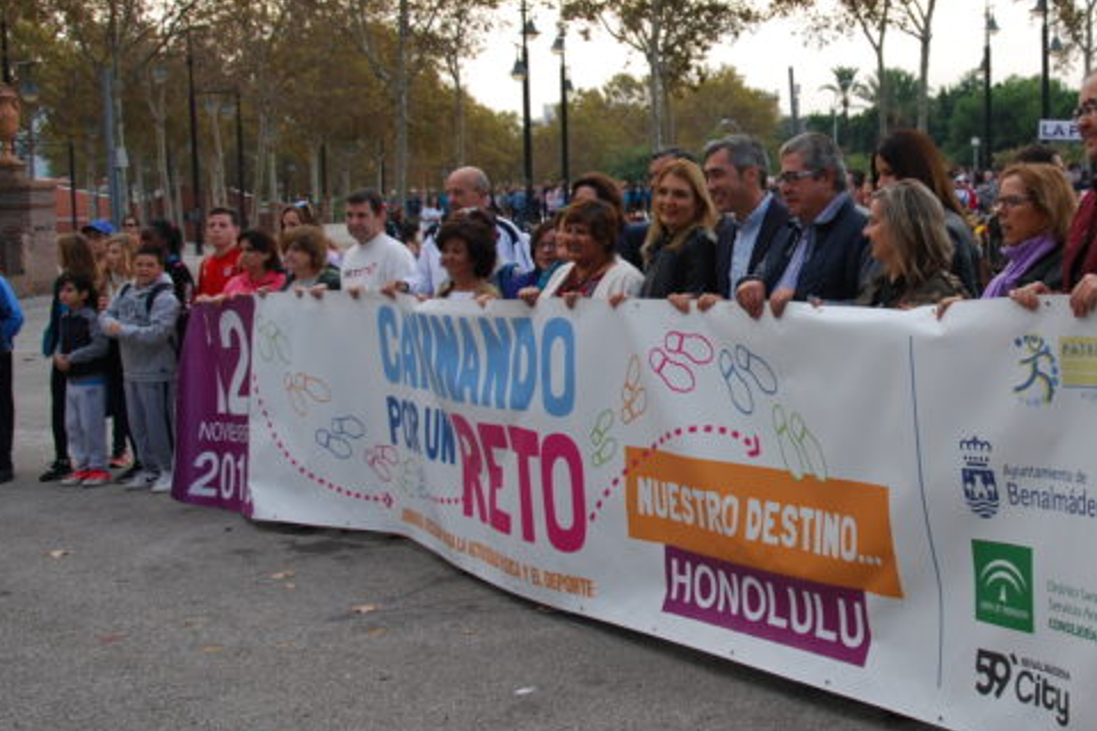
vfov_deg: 25.4
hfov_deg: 36.9
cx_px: 772
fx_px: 1615
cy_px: 266
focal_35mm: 53
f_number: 5.6
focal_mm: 22
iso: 100
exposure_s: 1/125
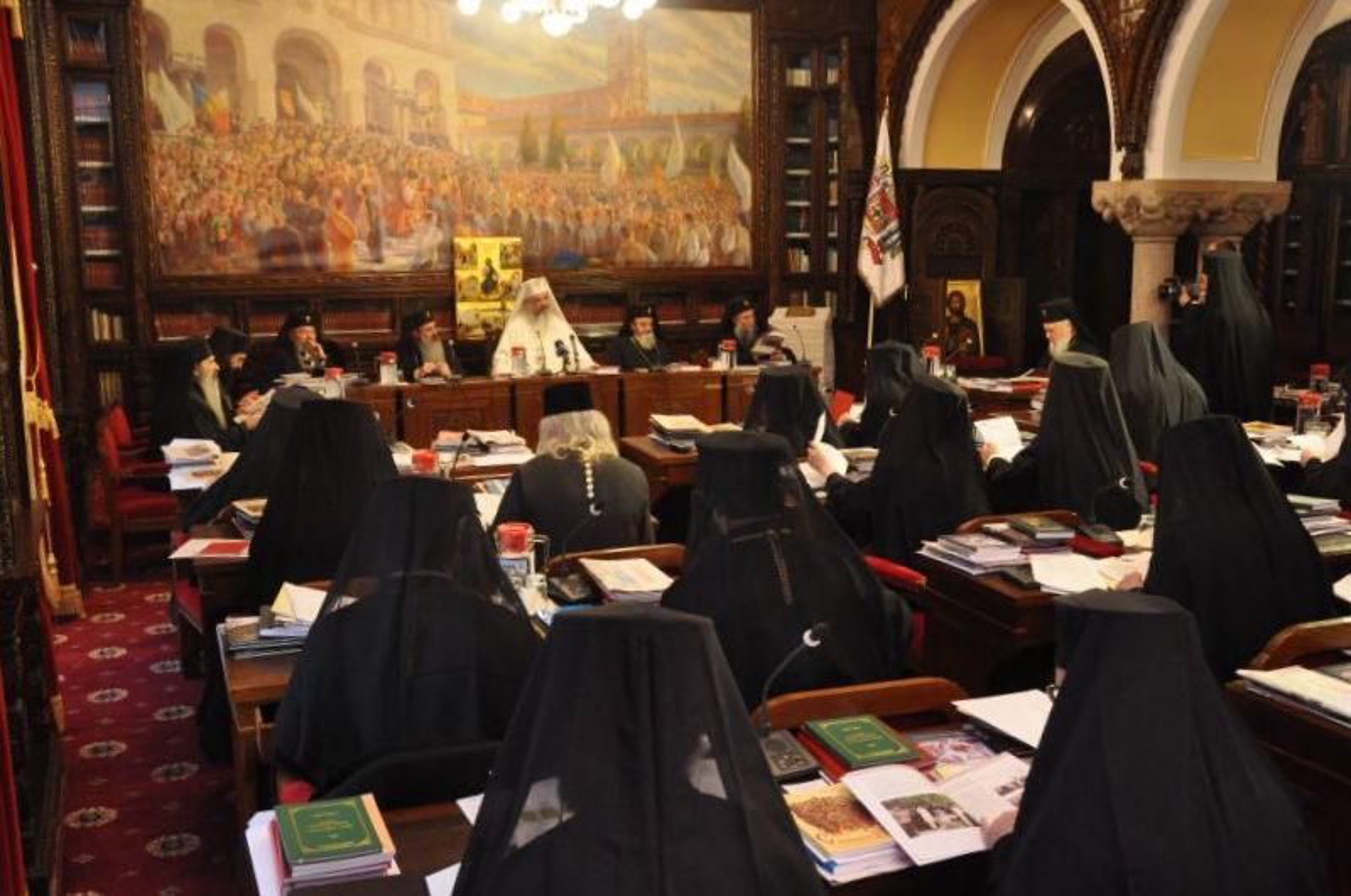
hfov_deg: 57.3
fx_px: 1237
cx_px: 676
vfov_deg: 39.9
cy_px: 448
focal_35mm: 33
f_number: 4.5
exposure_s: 1/60
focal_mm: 22
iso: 2000
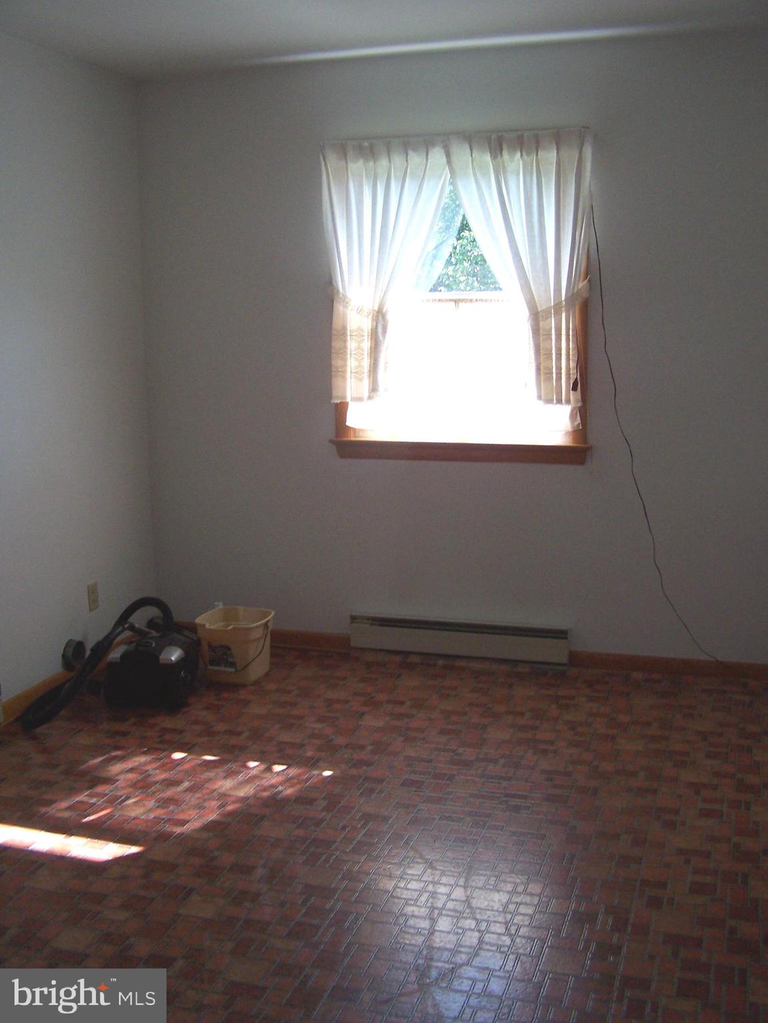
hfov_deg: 37.7
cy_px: 512
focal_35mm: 38
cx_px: 384
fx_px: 1123
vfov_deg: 49.0
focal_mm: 6.3
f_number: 2.8
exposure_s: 1/180
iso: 140
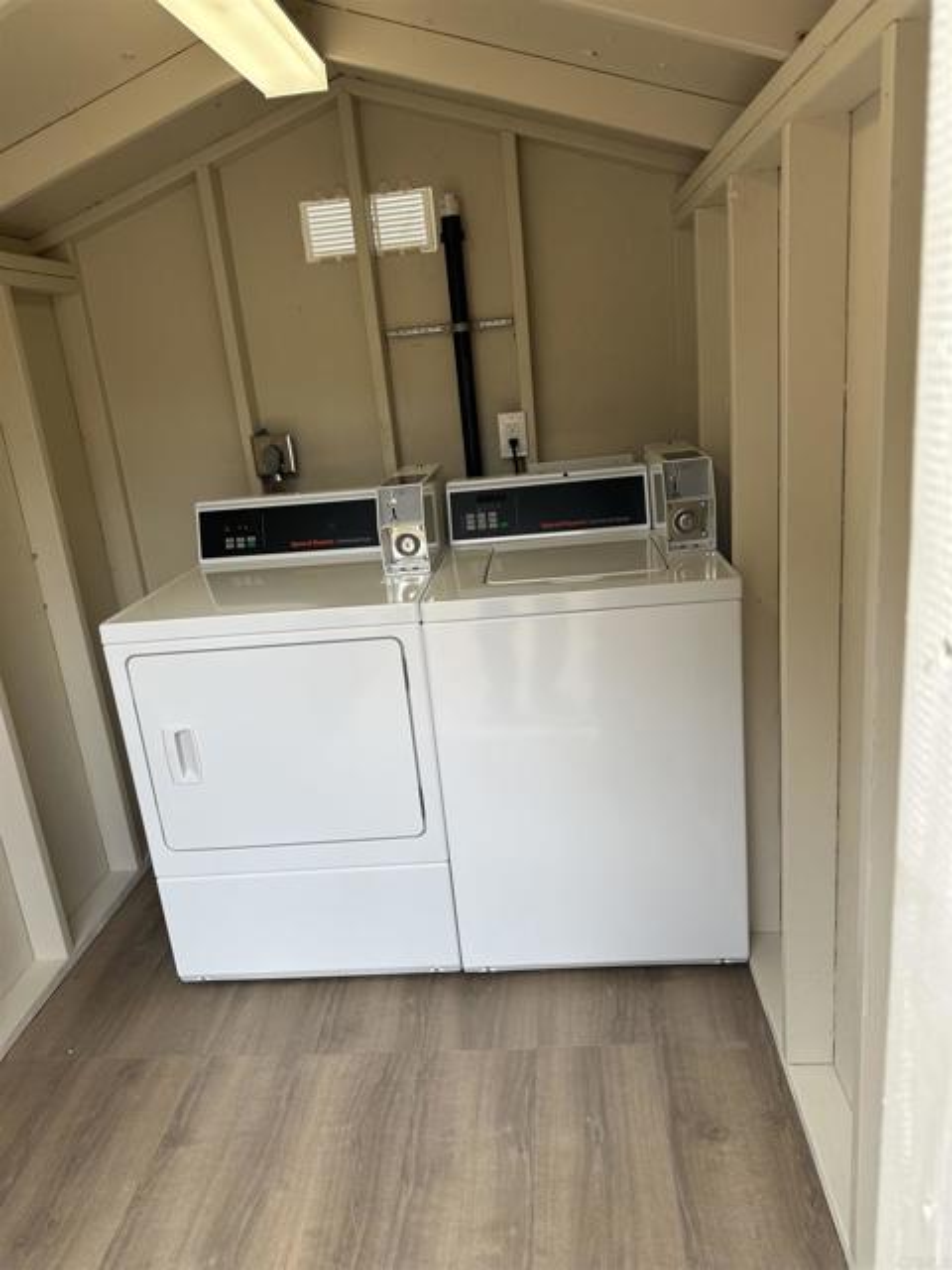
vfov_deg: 71.6
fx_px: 880
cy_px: 635
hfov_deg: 56.8
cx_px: 476
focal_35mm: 24
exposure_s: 1/816
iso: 80
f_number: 1.78
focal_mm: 6.86
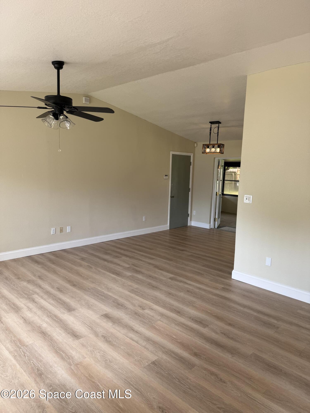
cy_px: 206
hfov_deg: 56.8
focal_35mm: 24
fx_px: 287
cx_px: 155
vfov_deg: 71.6
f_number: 1.78
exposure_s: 1/129
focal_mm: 6.76
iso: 50
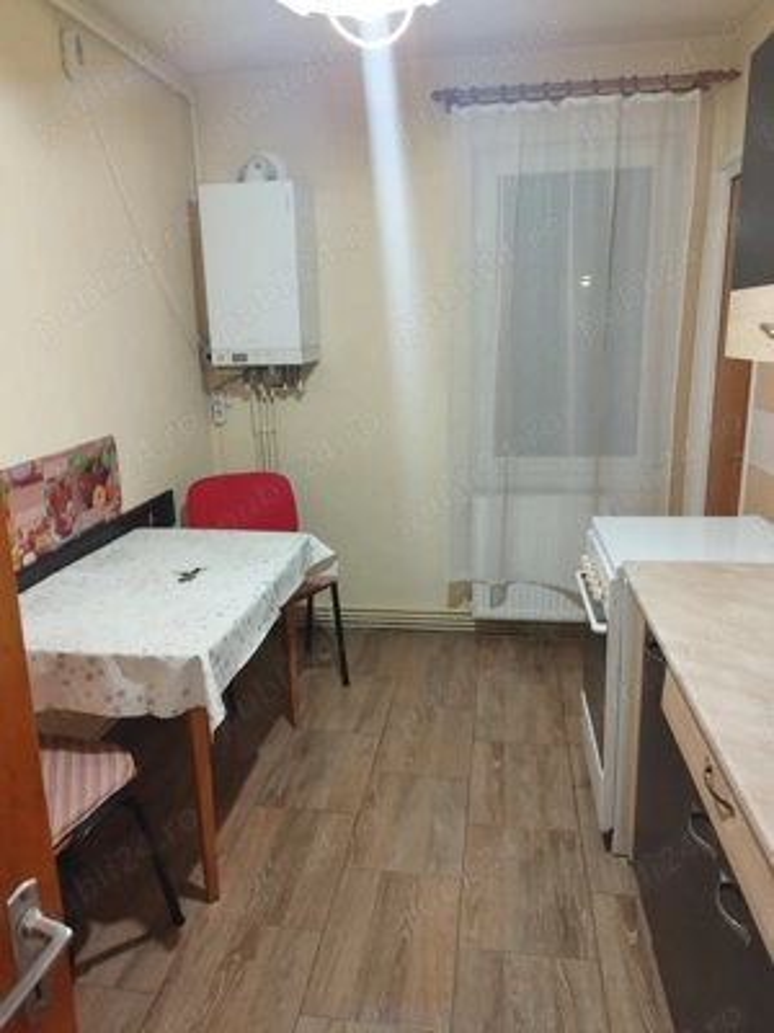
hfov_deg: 56.8
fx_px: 716
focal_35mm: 24
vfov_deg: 71.6
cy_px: 516
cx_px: 387
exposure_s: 1/33.3
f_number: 1.89
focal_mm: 5.89
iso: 510
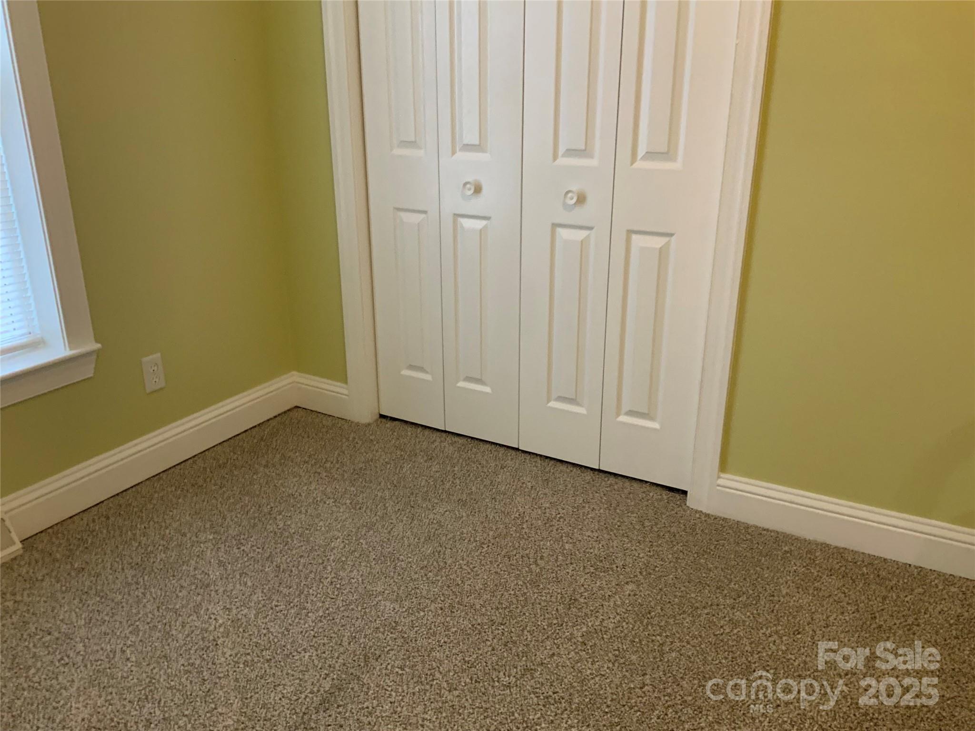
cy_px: 366
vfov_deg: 48.2
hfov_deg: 61.7
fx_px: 817
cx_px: 488
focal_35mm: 29
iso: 250
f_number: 1.8
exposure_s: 1/60
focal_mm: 3
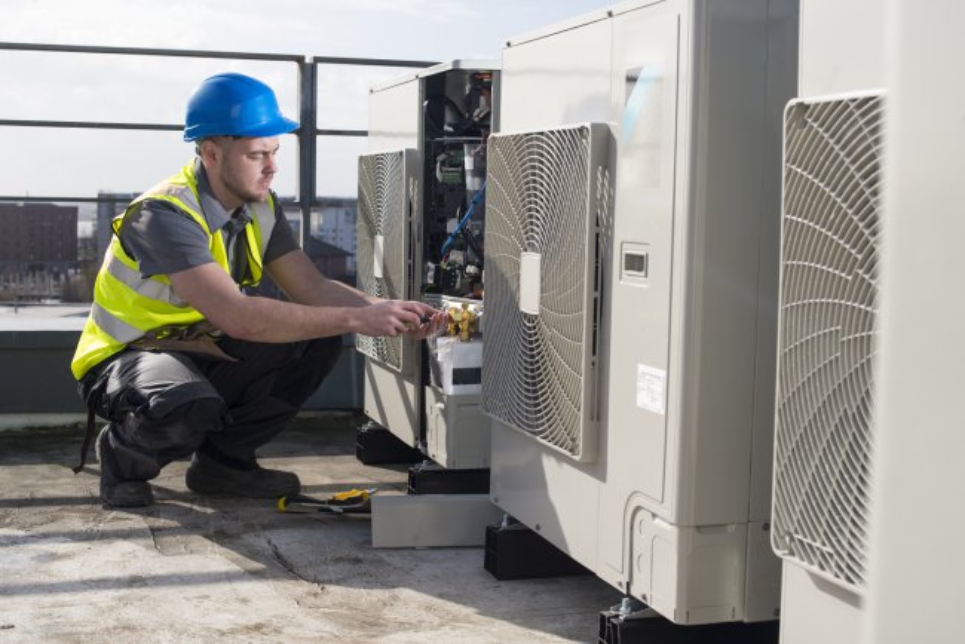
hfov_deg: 39.6
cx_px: 482
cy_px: 322
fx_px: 1341
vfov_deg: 27.0
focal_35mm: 50
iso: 100
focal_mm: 50
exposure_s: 1/200
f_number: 9
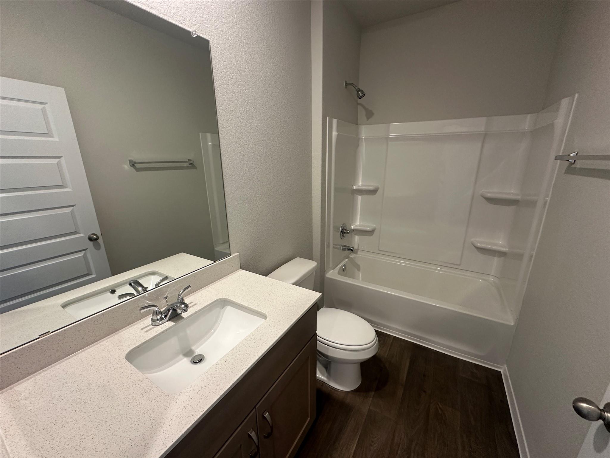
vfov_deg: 85.7
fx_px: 247
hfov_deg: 102.1
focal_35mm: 14
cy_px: 229
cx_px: 305
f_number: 2.2
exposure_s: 1/60
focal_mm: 2.22
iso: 250
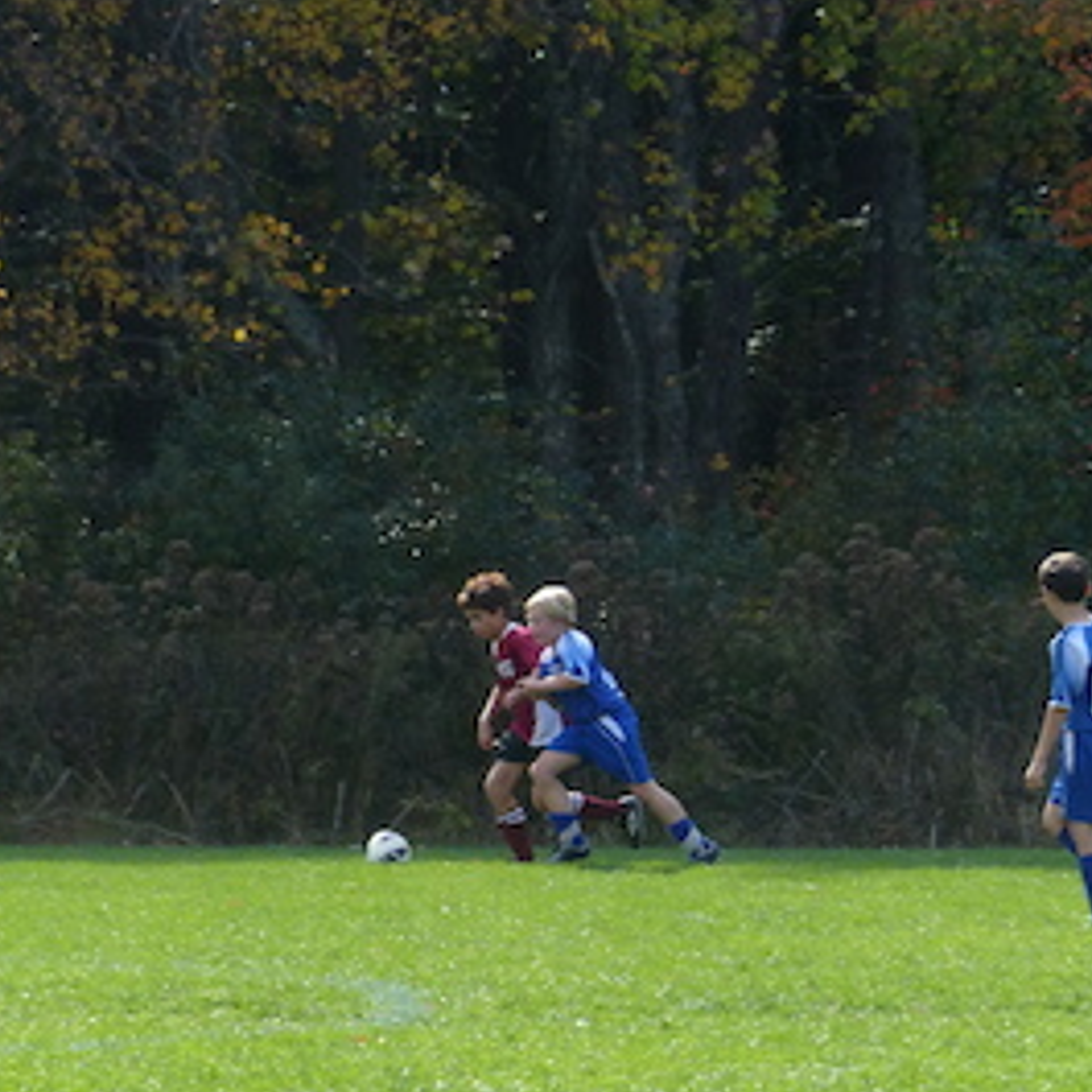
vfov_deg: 6.7
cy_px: 816
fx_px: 9315
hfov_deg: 6.7
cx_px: 575
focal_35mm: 261
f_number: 2.8
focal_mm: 26.5
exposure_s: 1/500
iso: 250
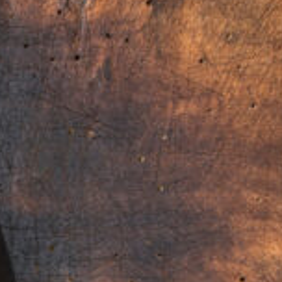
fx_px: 1936
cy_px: 438
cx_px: -290
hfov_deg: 7.9
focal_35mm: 210
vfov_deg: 8.1
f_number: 9
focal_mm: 50
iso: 200
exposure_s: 1/200
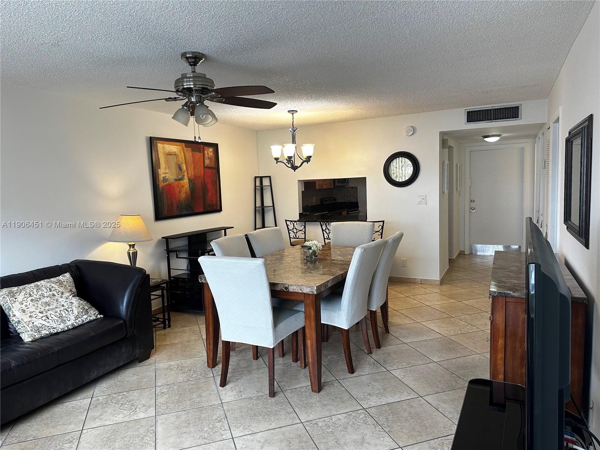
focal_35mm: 24
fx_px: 416
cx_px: 300
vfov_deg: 56.8
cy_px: 225
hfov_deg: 71.6
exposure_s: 1/120
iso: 125
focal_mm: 6.86
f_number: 1.78
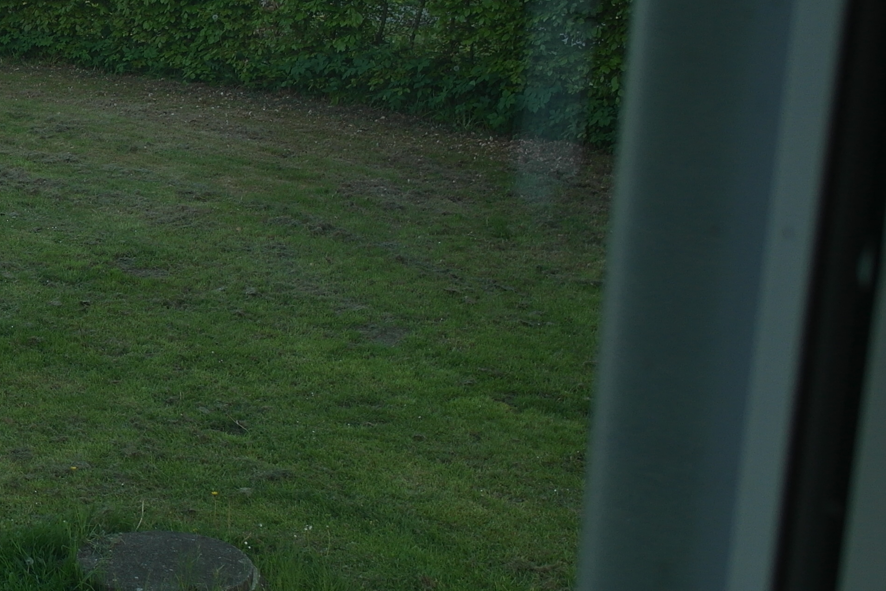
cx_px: -340
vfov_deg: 15.9
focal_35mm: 86
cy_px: 307
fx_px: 2117
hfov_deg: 21.0
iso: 100
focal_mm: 20
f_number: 4
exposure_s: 1/100
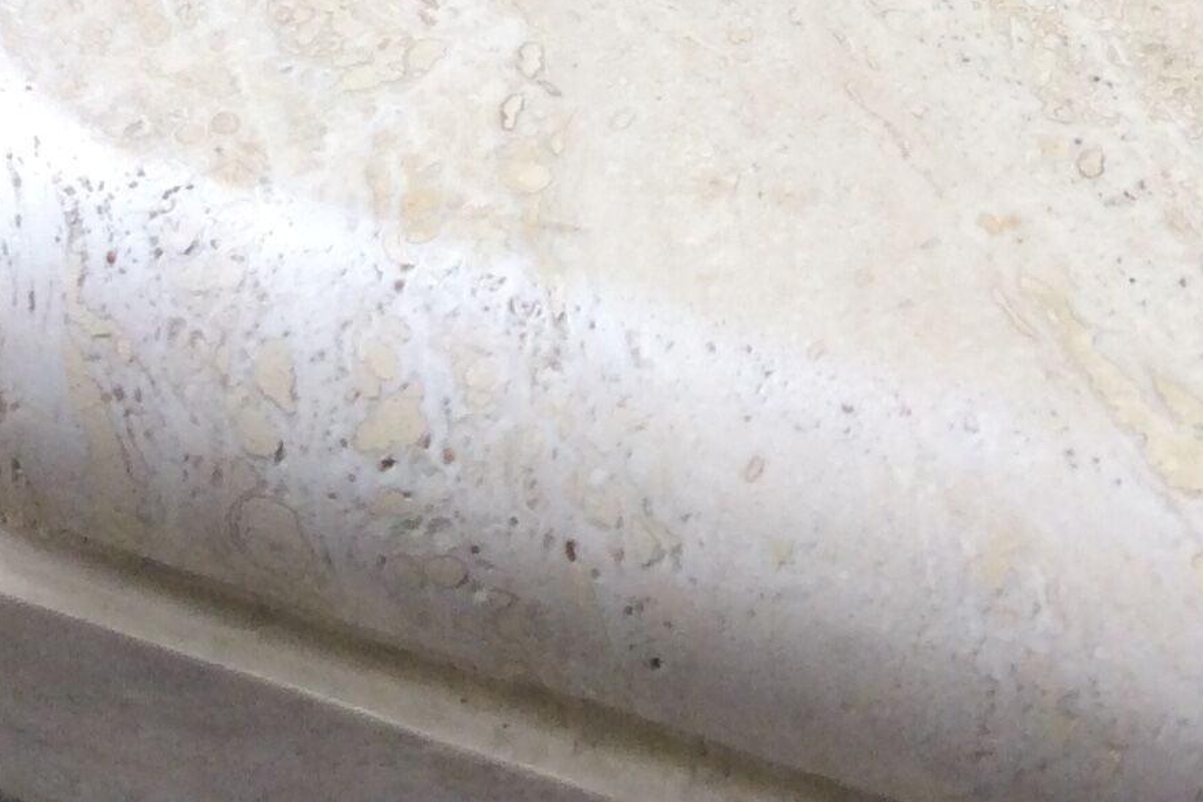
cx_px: 922
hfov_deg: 20.6
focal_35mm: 98
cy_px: -828
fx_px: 3275
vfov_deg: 12.3
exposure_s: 1/33
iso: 40
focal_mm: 3.3
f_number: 2.4
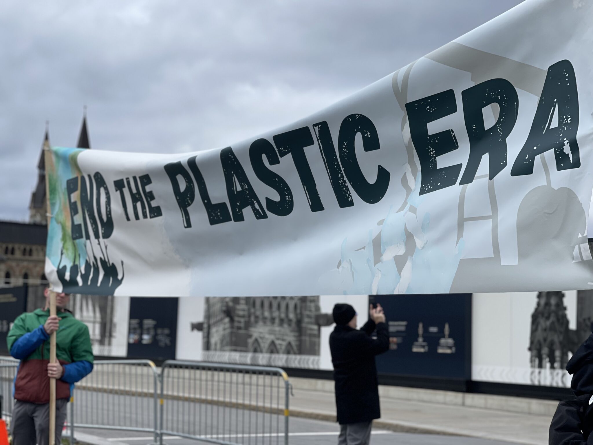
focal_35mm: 64
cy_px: 222
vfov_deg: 22.9
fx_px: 1096
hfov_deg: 30.3
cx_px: 296
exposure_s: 1/1449
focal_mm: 7.5
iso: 32
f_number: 2.2
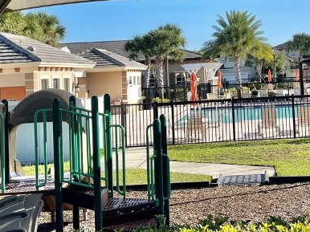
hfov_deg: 27.6
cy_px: 22
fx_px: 618
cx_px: 253
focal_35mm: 69
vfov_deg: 20.8
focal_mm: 5.1
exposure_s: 1/3663
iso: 32
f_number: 1.6
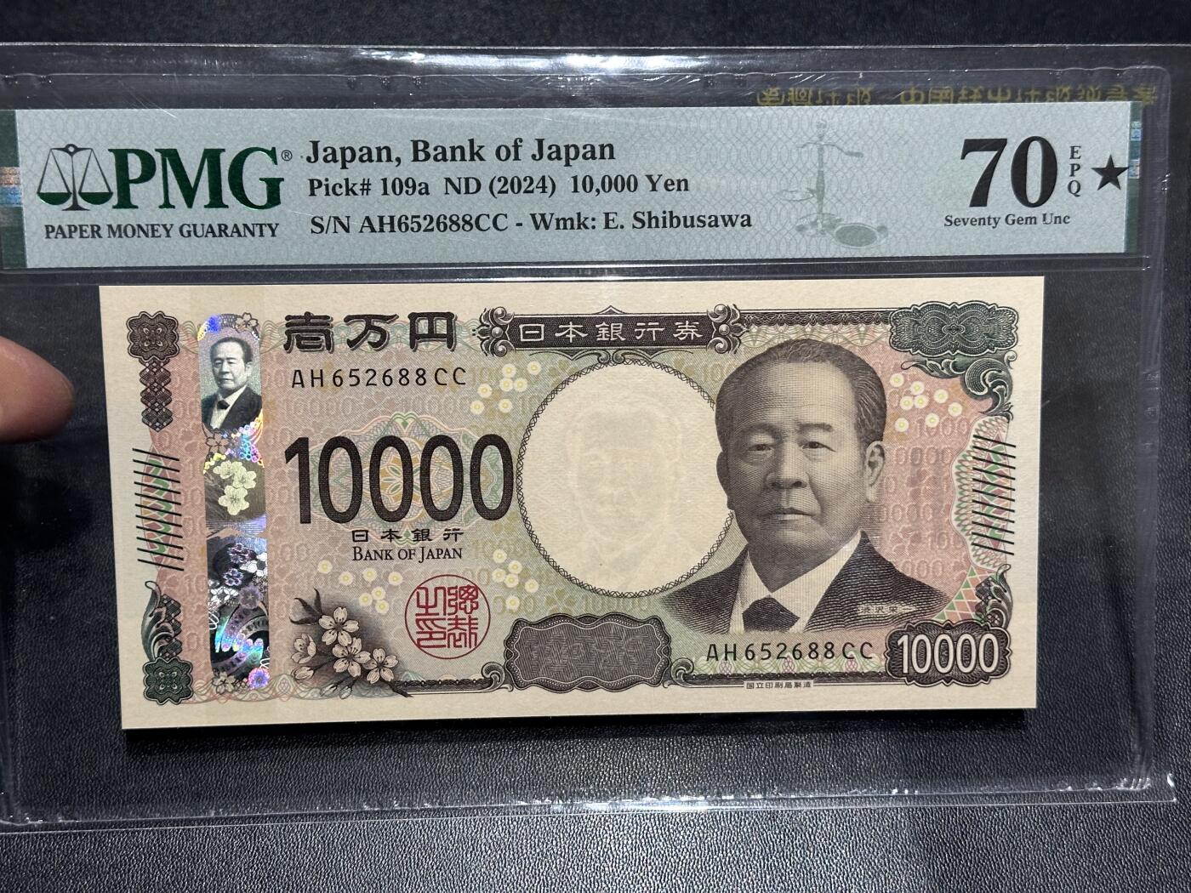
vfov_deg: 30.3
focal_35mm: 48
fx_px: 1651
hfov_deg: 39.7
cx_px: 596
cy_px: 446
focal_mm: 6.86
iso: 160
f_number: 1.78
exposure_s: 1/50
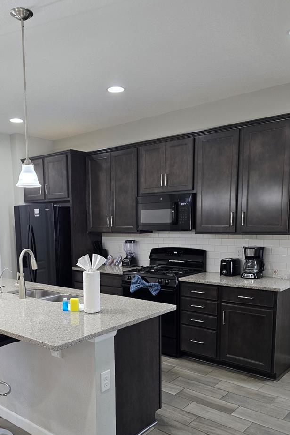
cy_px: 278
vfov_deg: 59.3
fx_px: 375
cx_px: 99
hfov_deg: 41.8
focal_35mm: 31
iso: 400
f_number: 1.7
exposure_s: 1/120
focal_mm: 6.3
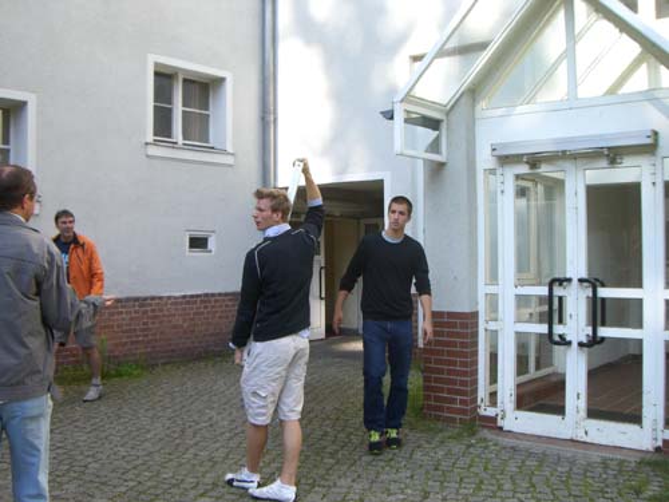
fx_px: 734
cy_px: 251
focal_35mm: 38
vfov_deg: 37.7
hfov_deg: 49.0
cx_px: 334
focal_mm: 6.2
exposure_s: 1/160
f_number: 4.3
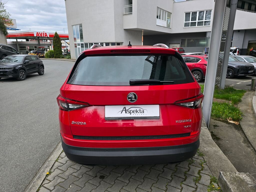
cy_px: 96
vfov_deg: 58.9
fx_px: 170
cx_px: 128
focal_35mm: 23
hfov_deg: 73.9
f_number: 1.7
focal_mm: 6.3
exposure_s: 1/180
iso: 20
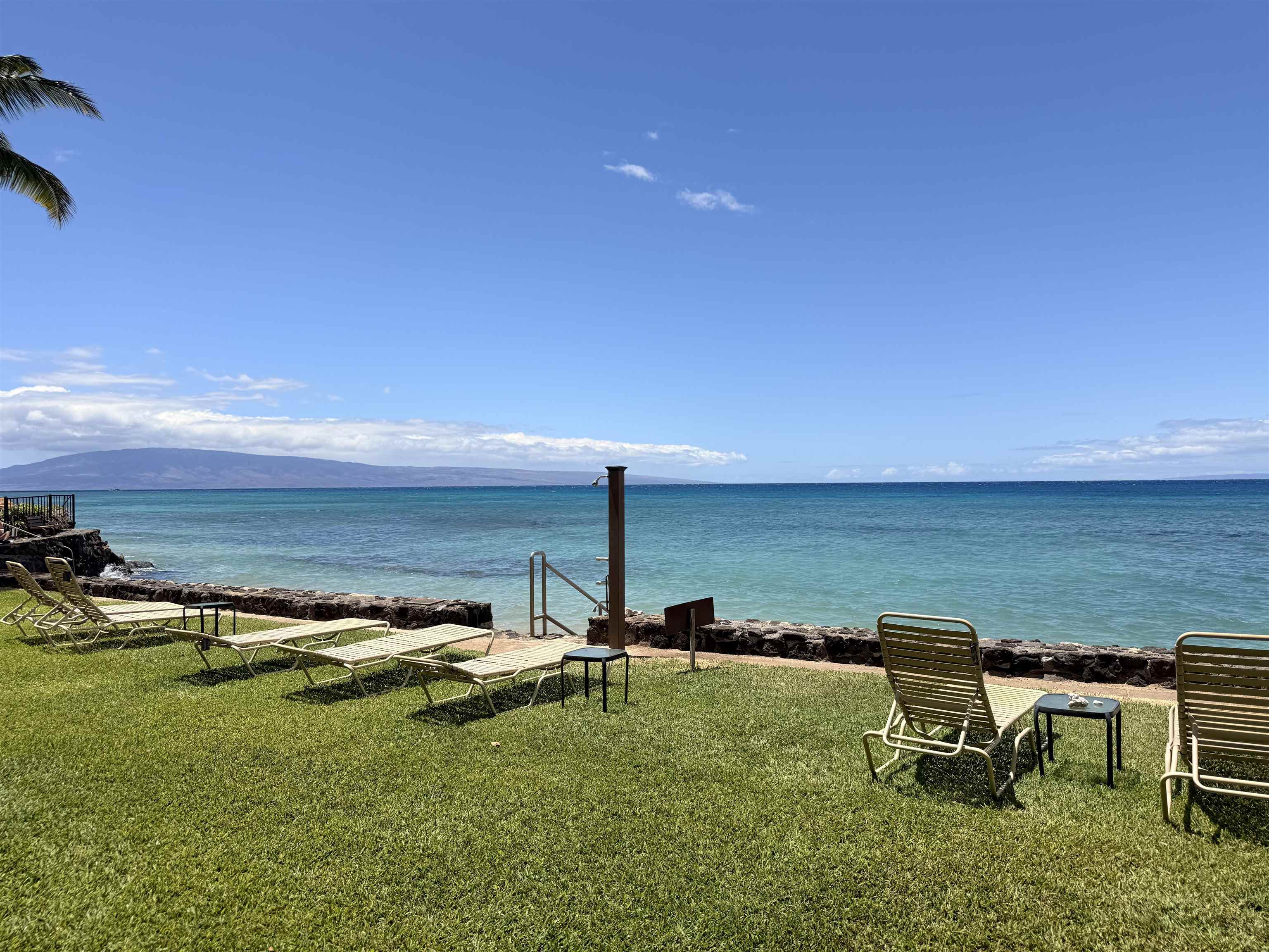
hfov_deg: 71.6
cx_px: 634
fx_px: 880
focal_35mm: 24
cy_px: 476
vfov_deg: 56.8
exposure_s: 1/7353
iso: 80
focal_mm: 6.76
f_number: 1.78
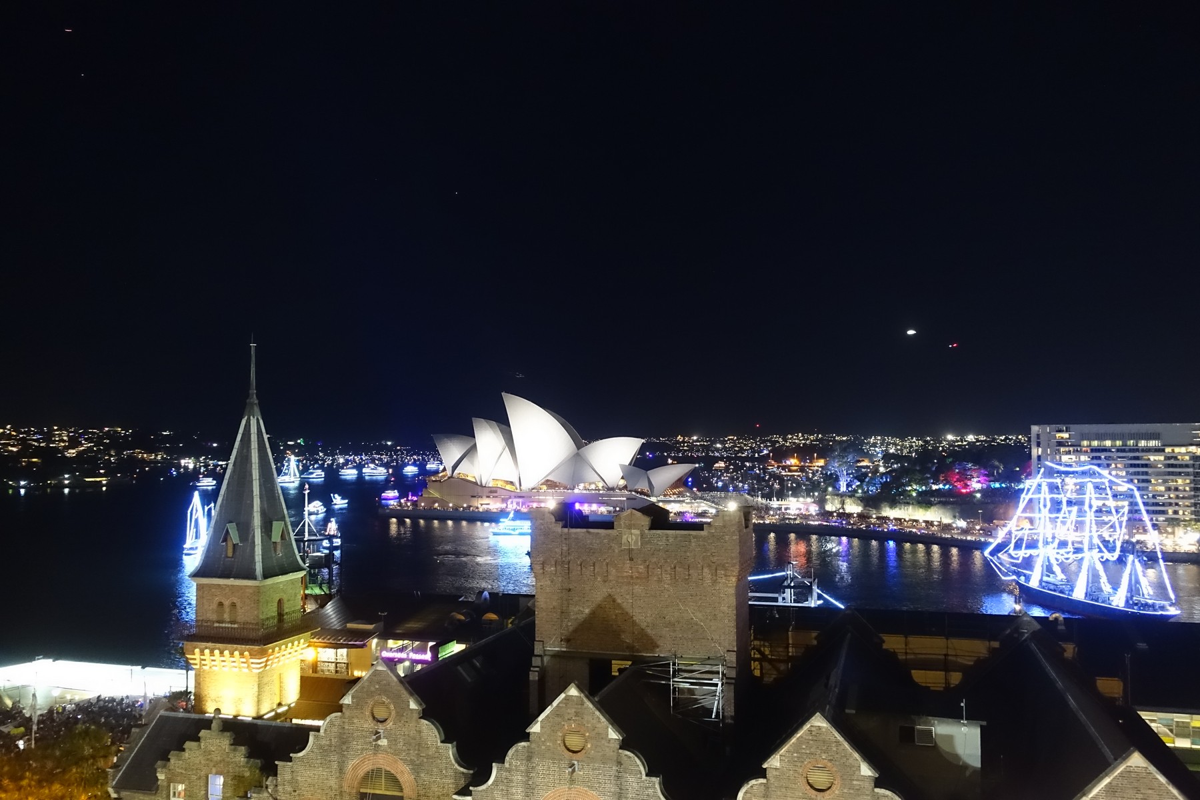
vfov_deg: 43.6
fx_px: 1000
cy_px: 400
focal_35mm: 30
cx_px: 600
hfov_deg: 61.9
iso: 3200
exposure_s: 1/6
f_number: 2.5
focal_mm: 11
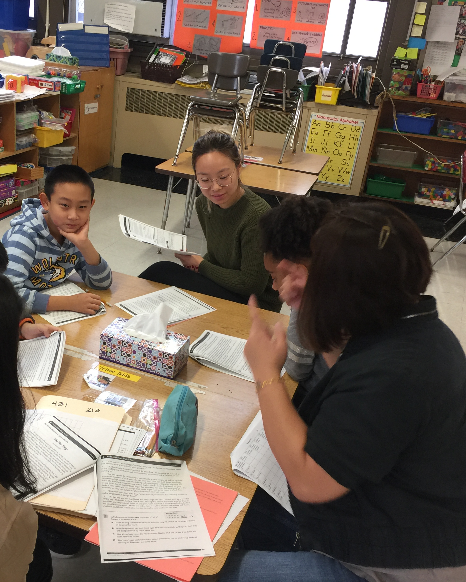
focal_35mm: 38
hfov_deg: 38.7
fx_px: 655
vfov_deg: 47.9
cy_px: 291
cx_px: 159
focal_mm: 4.15
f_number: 2.2
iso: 32
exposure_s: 1/15
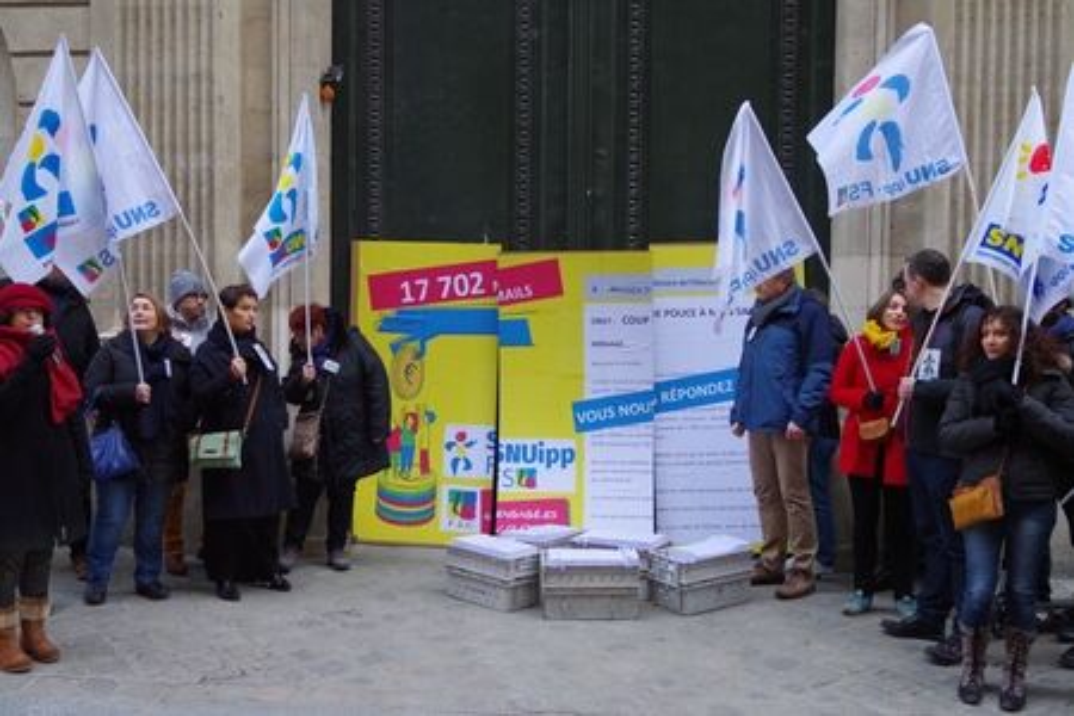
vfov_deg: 36.9
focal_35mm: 36
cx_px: 537
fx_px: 1074
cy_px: 358
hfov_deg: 53.1
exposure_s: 1/125
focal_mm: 24
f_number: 5
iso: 6400
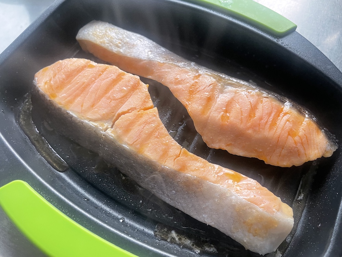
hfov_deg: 67.3
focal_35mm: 26
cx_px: 171
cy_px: 128
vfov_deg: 53.1
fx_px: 257
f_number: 1.6
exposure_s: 1/60
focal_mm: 4.2
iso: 125
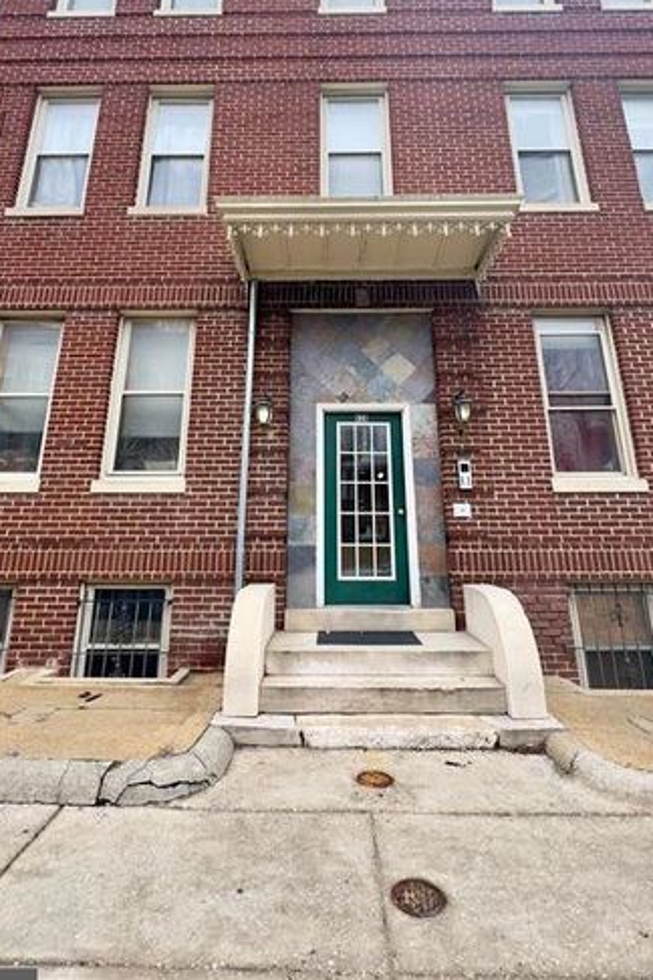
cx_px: 322
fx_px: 544
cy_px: 368
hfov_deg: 61.9
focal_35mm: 20
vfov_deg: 82.4
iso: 40
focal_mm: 2.22
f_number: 2.2
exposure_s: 1/187
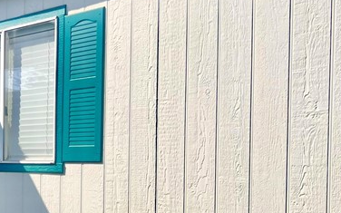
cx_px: -36
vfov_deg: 17.1
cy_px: 191
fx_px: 697
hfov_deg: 25.4
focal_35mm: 75
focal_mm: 5.7
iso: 50
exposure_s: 1/5882
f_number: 1.5
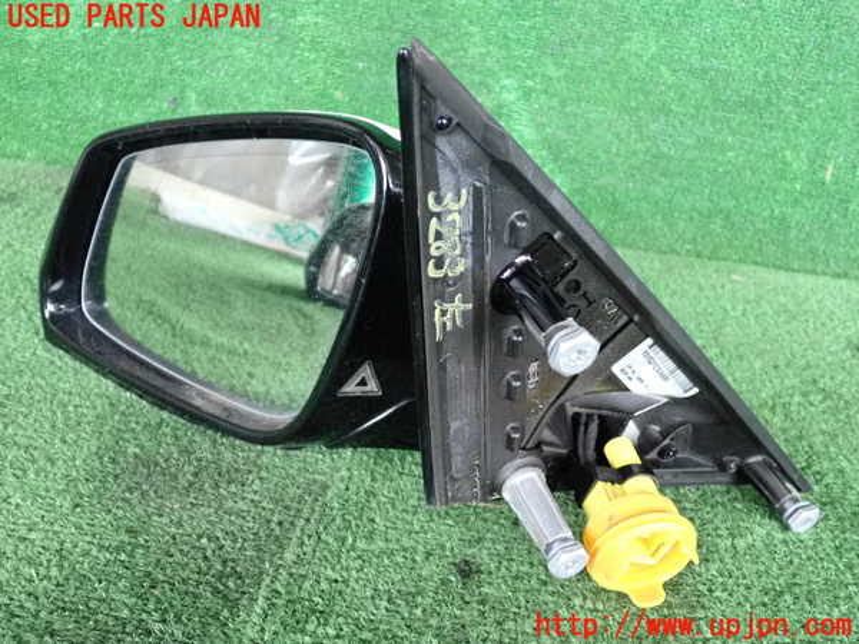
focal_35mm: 36
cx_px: 430
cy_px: 322
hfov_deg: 51.4
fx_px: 893
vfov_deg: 39.7
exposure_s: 1/125
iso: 2000
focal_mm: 6.37
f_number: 2.5
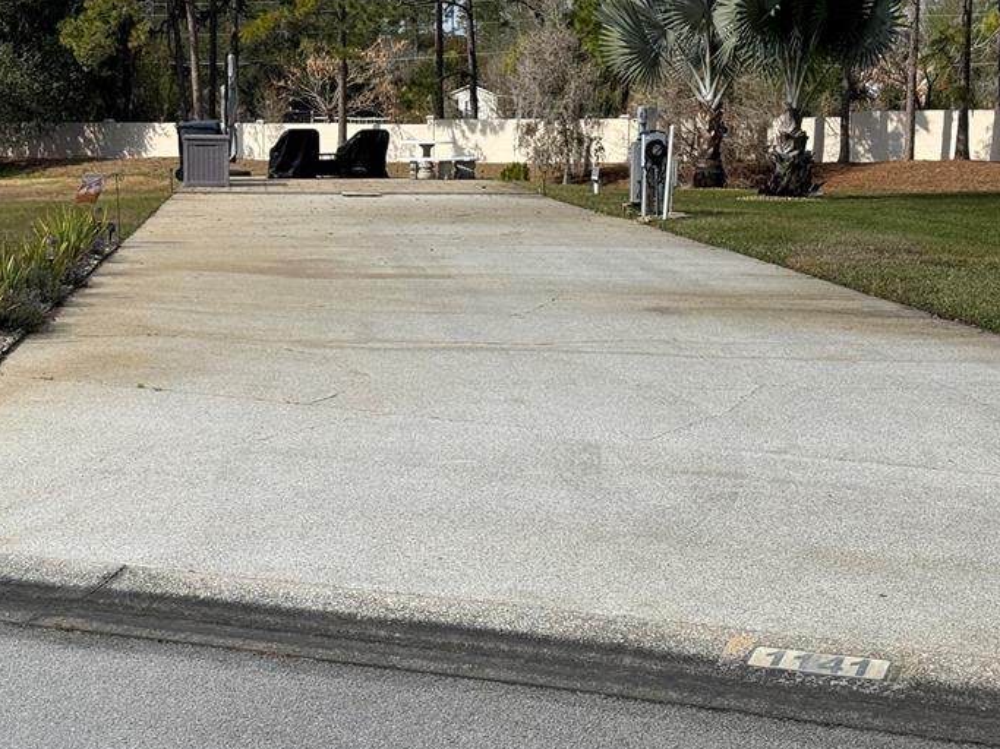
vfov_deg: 20.4
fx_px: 2080
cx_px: 347
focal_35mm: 72
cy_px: 465
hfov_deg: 26.9
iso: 80
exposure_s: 1/7143
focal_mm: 6.76
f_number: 1.78
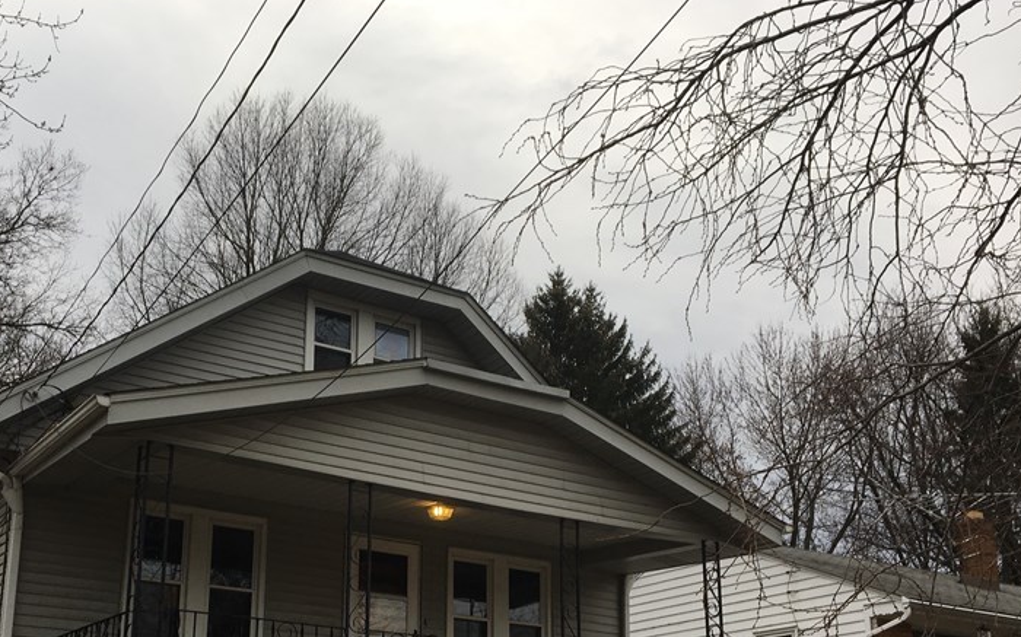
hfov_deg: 44.2
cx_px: 411
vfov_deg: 27.9
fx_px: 1252
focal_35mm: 45
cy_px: 522
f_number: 2.2
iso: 25
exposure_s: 1/196
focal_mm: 4.15
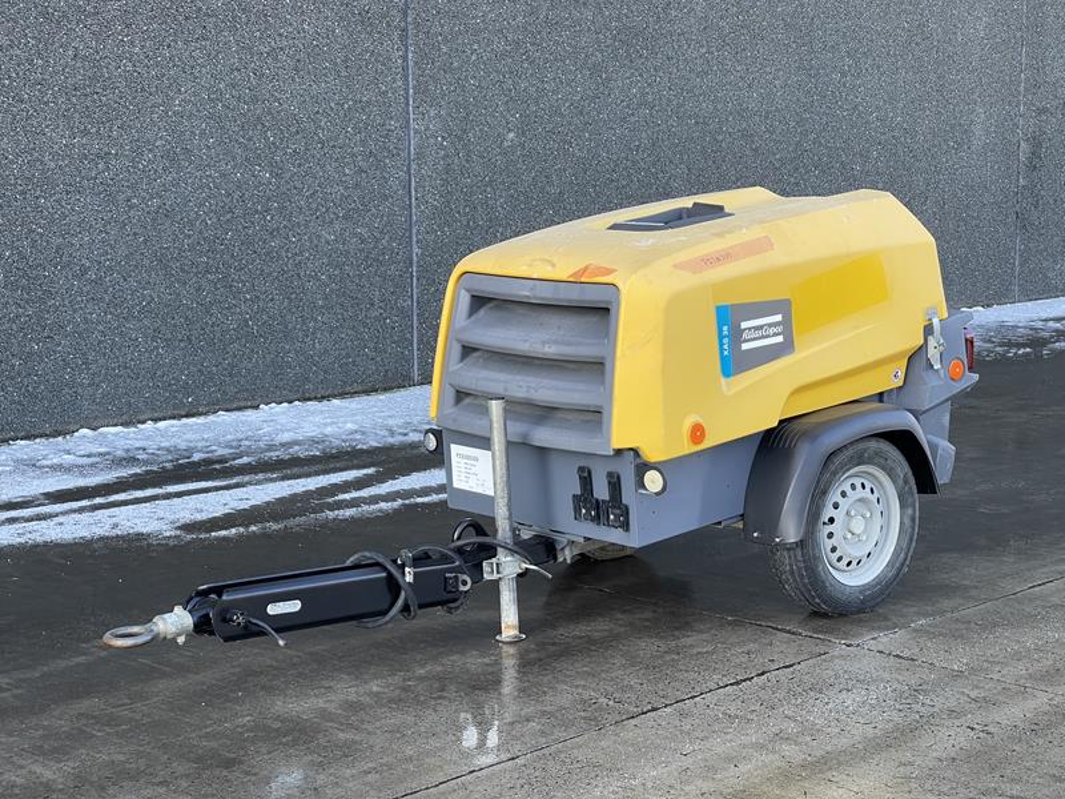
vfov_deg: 22.9
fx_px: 1969
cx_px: 532
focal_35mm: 64
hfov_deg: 30.3
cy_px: 400
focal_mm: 7.5
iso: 32
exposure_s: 1/99
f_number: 2.2
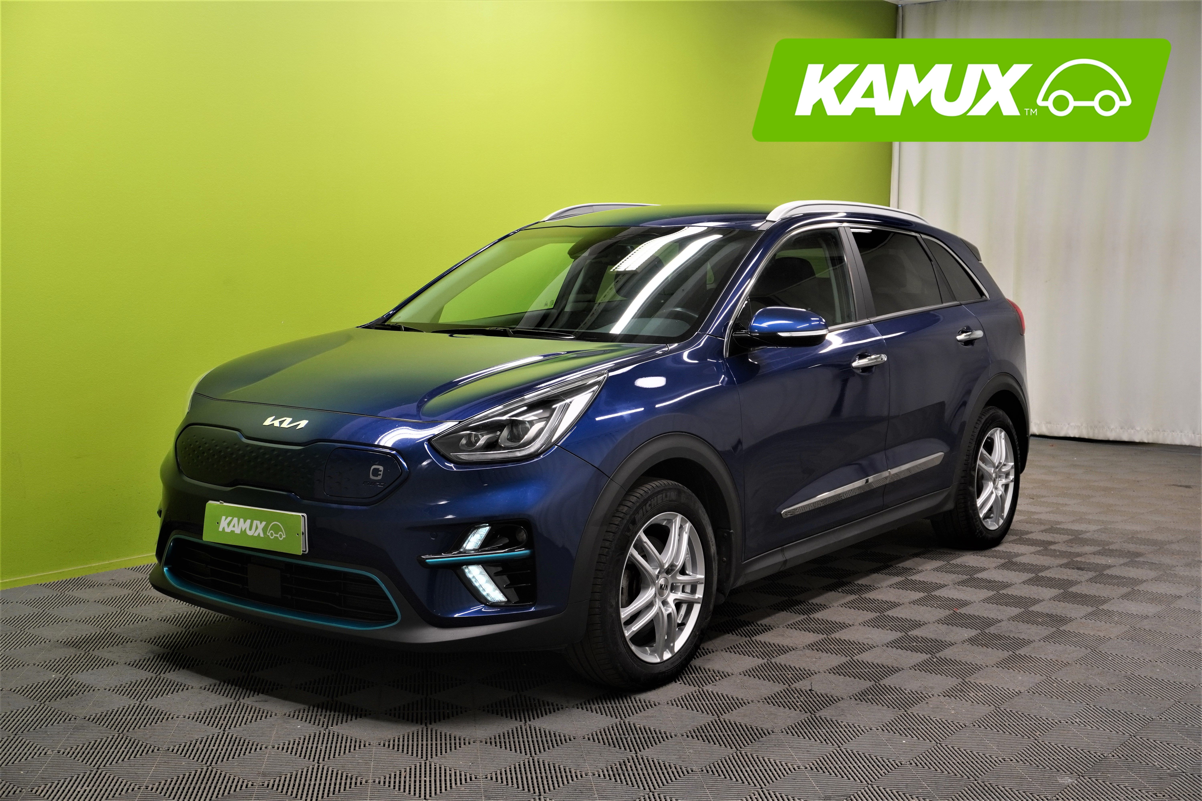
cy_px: 400
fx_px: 1402
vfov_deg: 31.9
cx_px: 601
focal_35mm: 42
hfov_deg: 46.4
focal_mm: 28
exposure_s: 1/20
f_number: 7.1
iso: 320
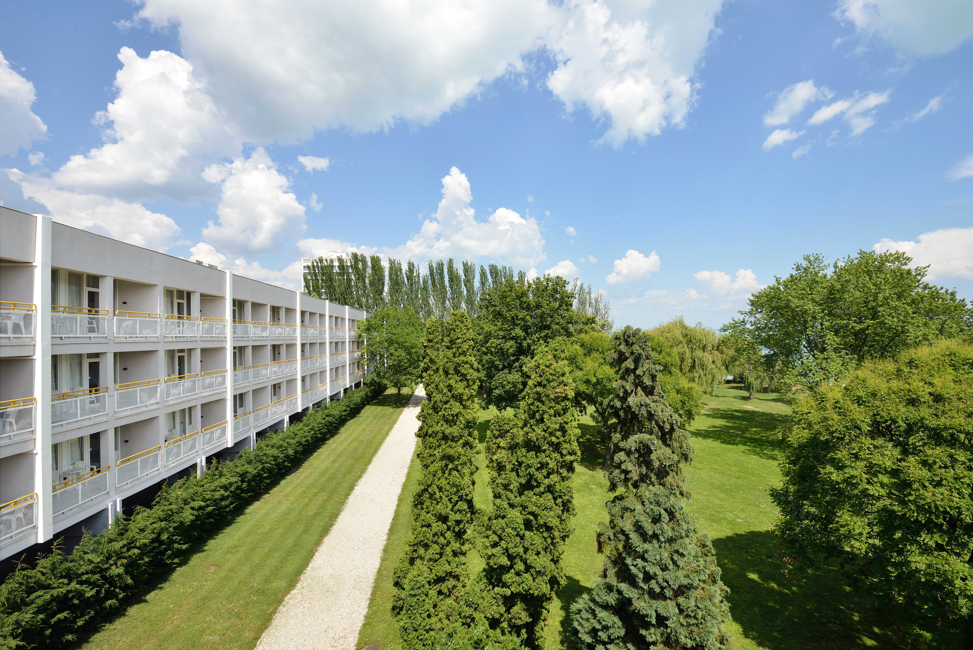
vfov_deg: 73.8
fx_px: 433
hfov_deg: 96.7
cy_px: 325
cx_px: 486
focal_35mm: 16
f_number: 13
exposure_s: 1/160
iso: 200
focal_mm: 16
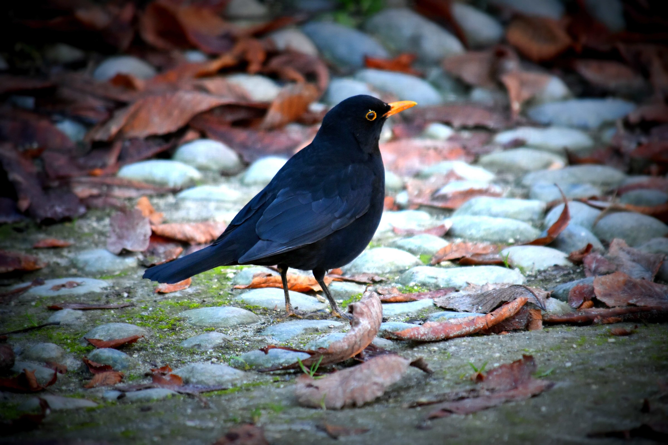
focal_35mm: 420
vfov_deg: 3.3
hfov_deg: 4.9
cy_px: 222
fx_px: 7793
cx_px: 334
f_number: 5.6
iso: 1400
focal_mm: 280
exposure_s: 1/250
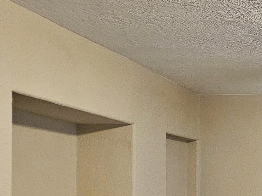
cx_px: 383
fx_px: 356
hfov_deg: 28.3
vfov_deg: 29.4
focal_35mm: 47
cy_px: 183
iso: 400
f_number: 2.2
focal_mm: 2.2
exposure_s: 1/30
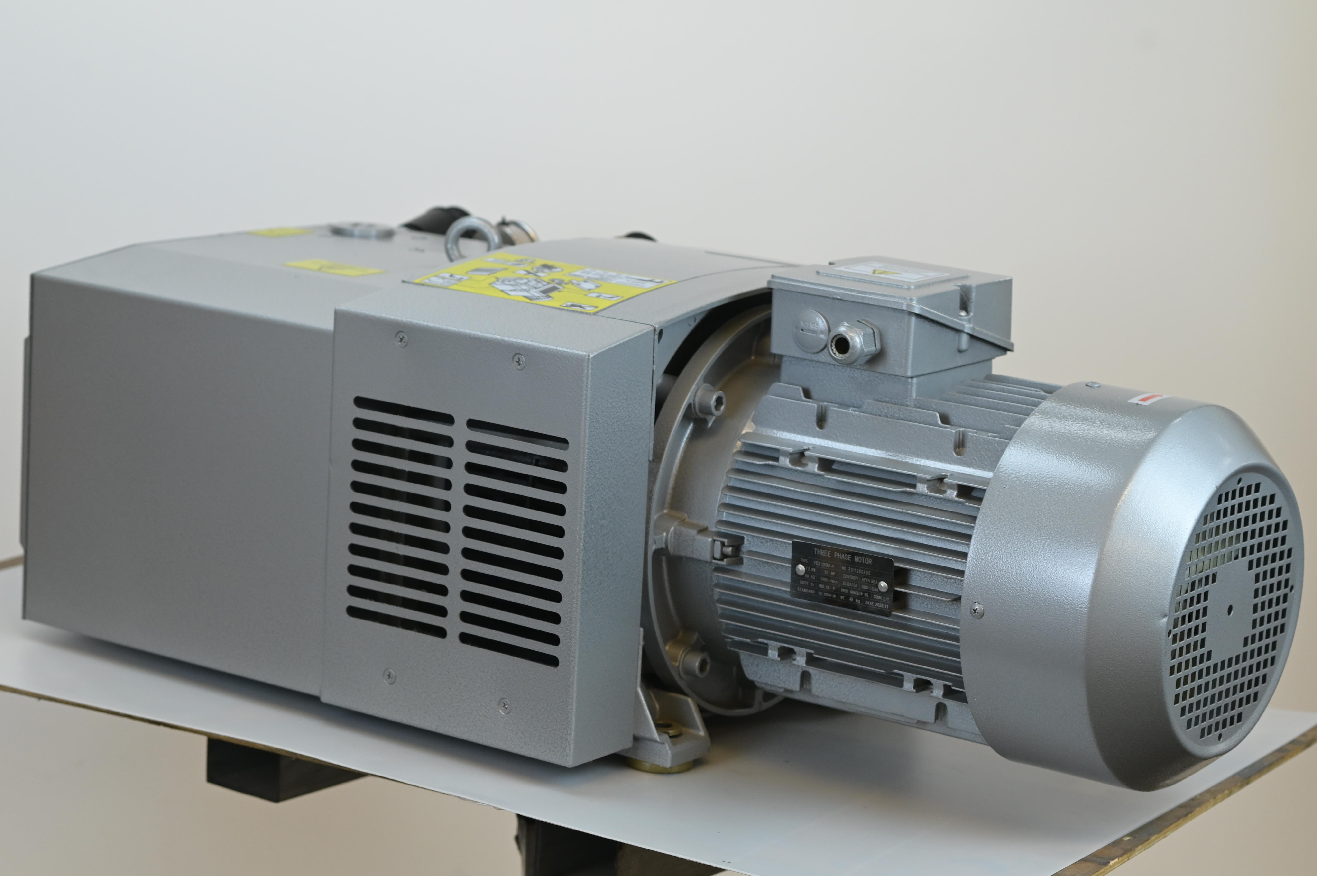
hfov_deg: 21.5
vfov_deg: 14.4
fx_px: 3473
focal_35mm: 95
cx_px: 628
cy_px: 428
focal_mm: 85
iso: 1000
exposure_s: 1/200
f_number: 5
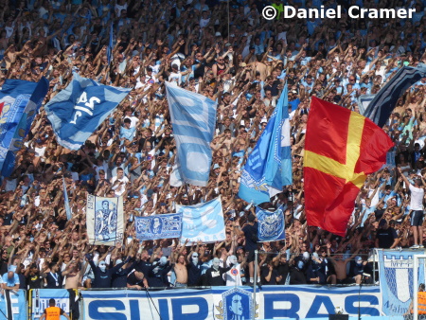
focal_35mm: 322
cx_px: 213
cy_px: 160
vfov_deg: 4.6
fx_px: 3965
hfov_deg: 6.2
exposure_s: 1/400
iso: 80
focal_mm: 57.7
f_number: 5.9
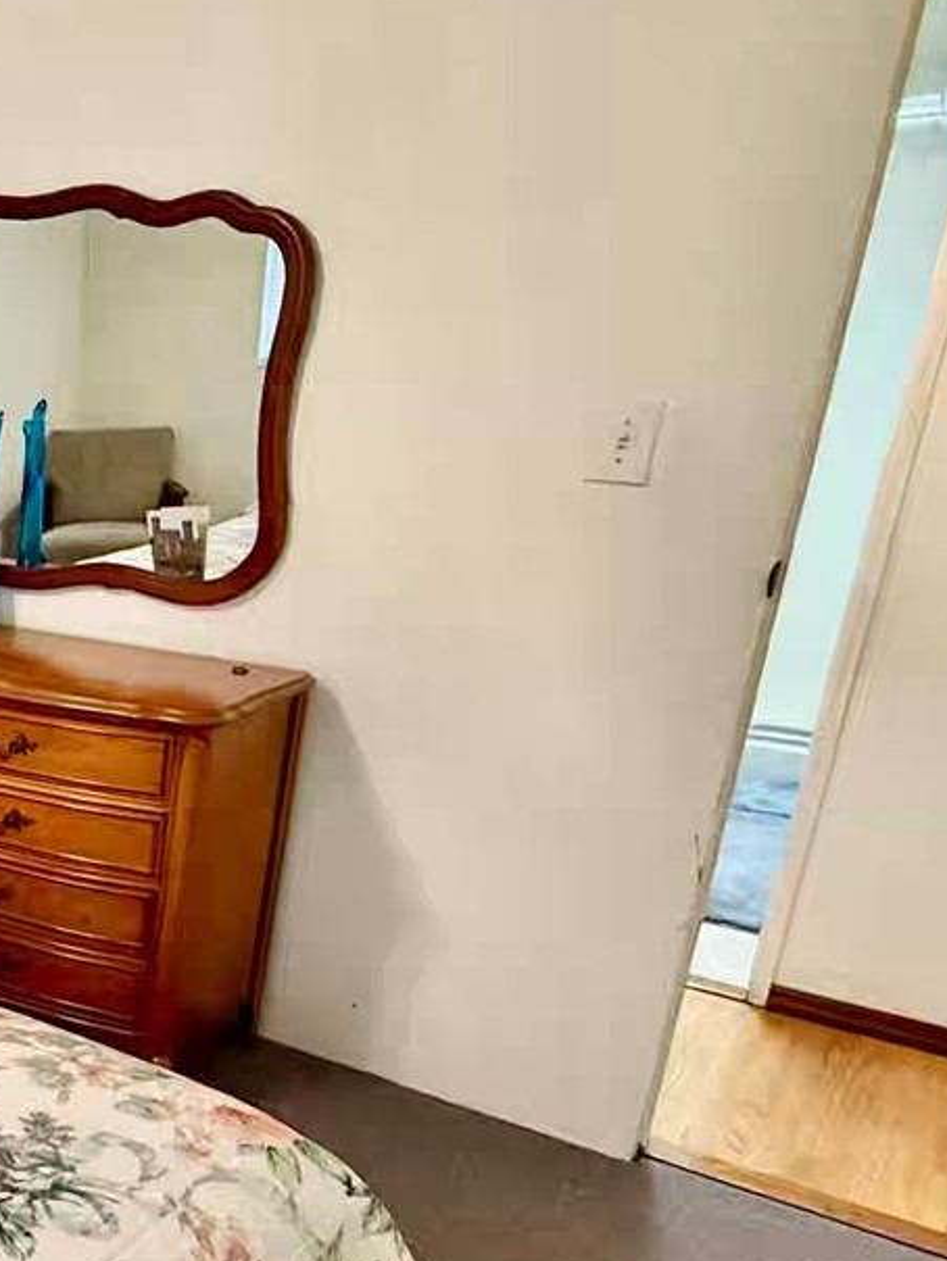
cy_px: 788
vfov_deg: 49.6
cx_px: -265
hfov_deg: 30.8
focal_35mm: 37
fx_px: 1349
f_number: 2.2
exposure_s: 1/60
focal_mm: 2.22
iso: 400
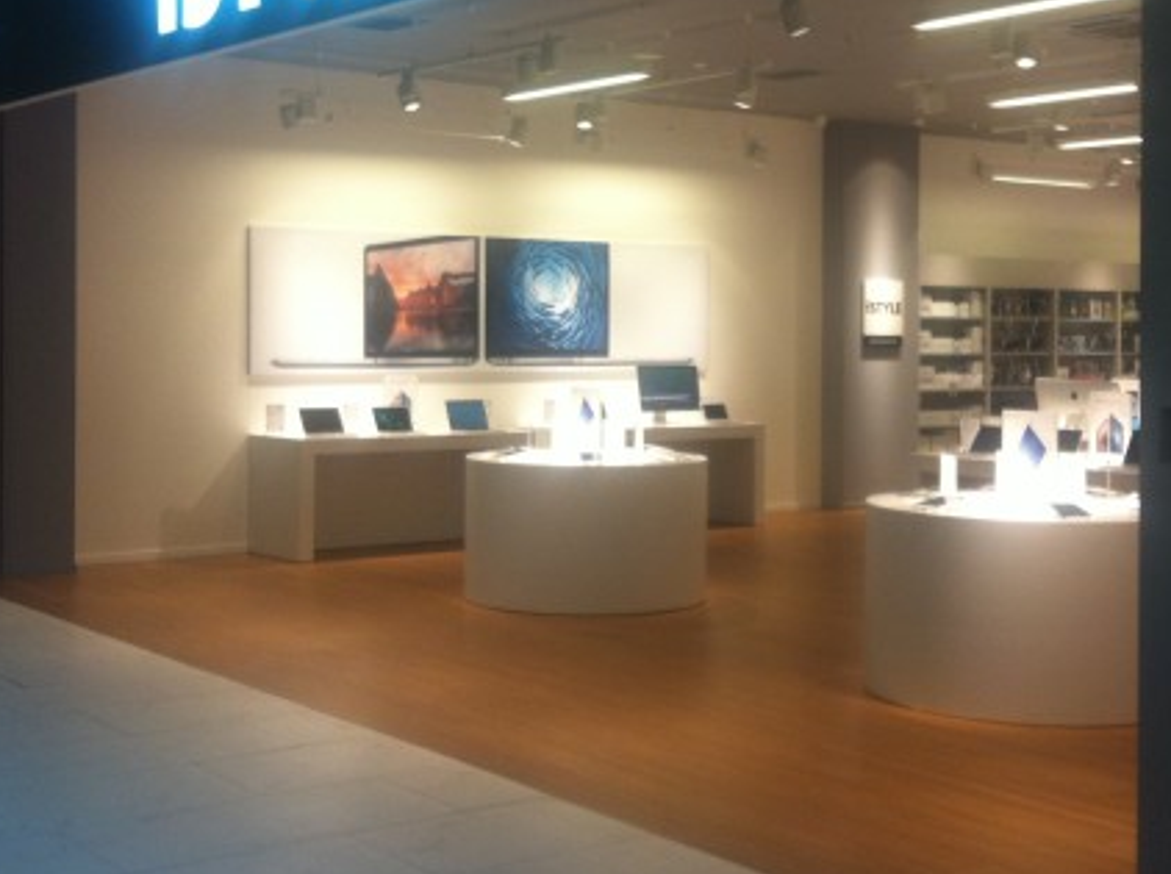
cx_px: 616
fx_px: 1959
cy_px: 344
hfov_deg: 33.3
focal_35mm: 58
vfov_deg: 25.1
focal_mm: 3.85
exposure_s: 1/50
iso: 80
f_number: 2.8
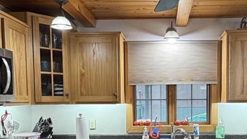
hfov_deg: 47.7
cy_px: 120
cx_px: 161
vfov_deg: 27.5
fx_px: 275
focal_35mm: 42
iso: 250
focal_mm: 2.22
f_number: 2.2
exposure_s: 1/60
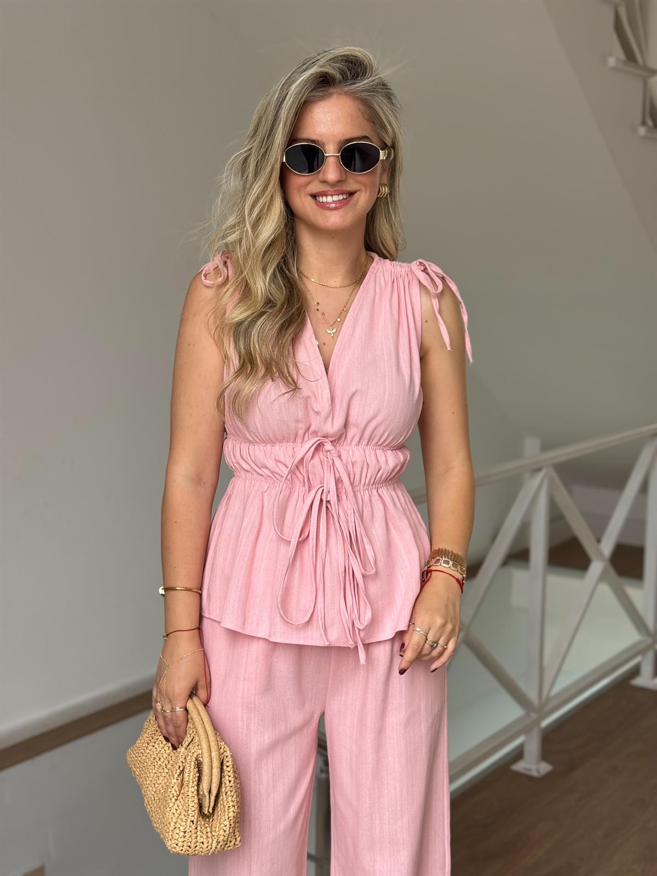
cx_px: 328
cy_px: 438
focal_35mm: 48
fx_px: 1215
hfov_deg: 30.3
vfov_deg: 39.7
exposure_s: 1/100
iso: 100
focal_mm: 6.76
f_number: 1.78
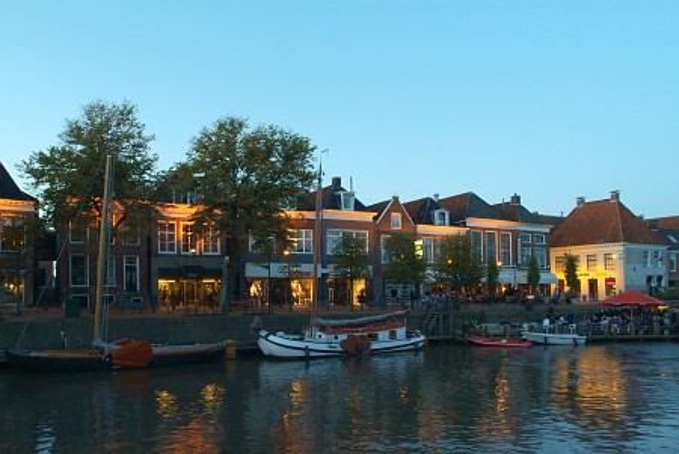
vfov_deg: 59.6
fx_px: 396
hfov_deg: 81.1
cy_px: 227
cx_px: 340
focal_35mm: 21
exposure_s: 1/8
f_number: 8
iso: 400
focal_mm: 14
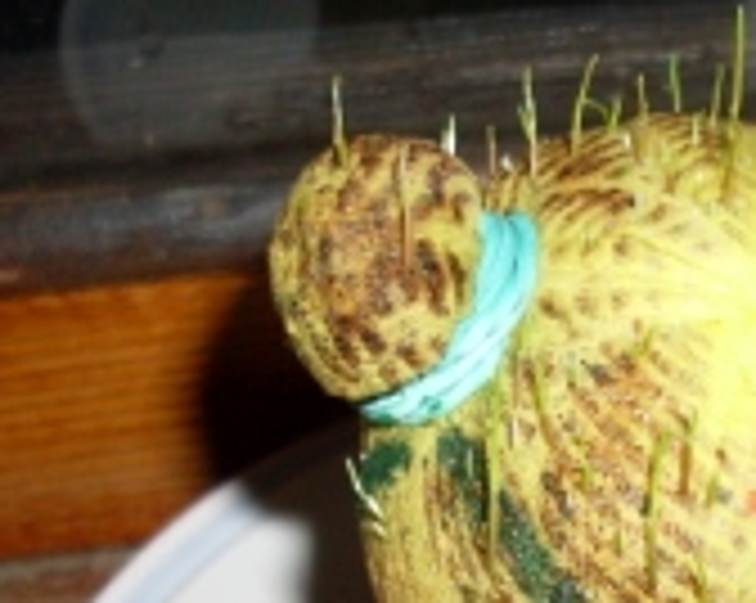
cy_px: 490
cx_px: 770
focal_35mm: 99
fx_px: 2213
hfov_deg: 18.8
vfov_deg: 15.4
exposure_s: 1/45
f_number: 2.8
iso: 100
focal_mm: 6.3
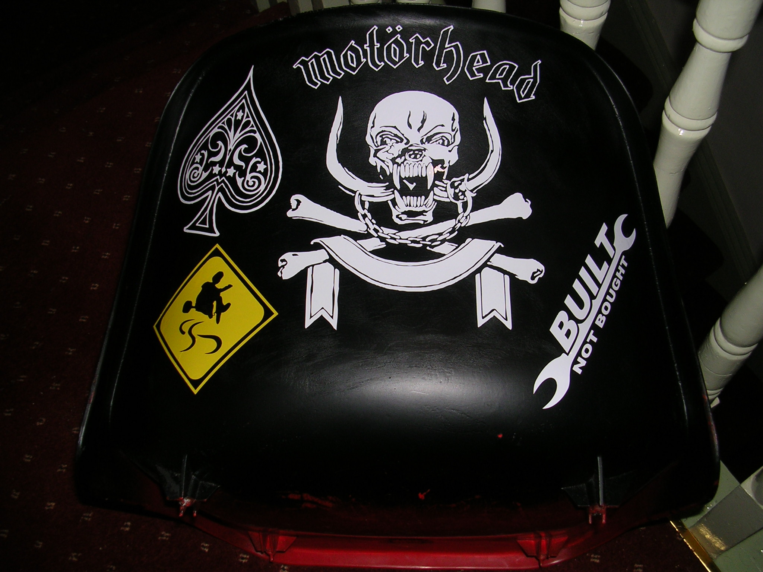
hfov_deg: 49.0
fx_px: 838
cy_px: 286
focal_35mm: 38
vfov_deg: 37.7
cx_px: 382
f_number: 2.8
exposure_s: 1/60.1
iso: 50
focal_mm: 5.8
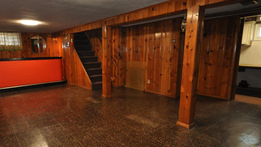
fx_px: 159
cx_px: 107
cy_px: 75
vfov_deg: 49.5
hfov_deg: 78.0
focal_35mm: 23
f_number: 3.5
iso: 800
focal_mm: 10
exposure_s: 1/60
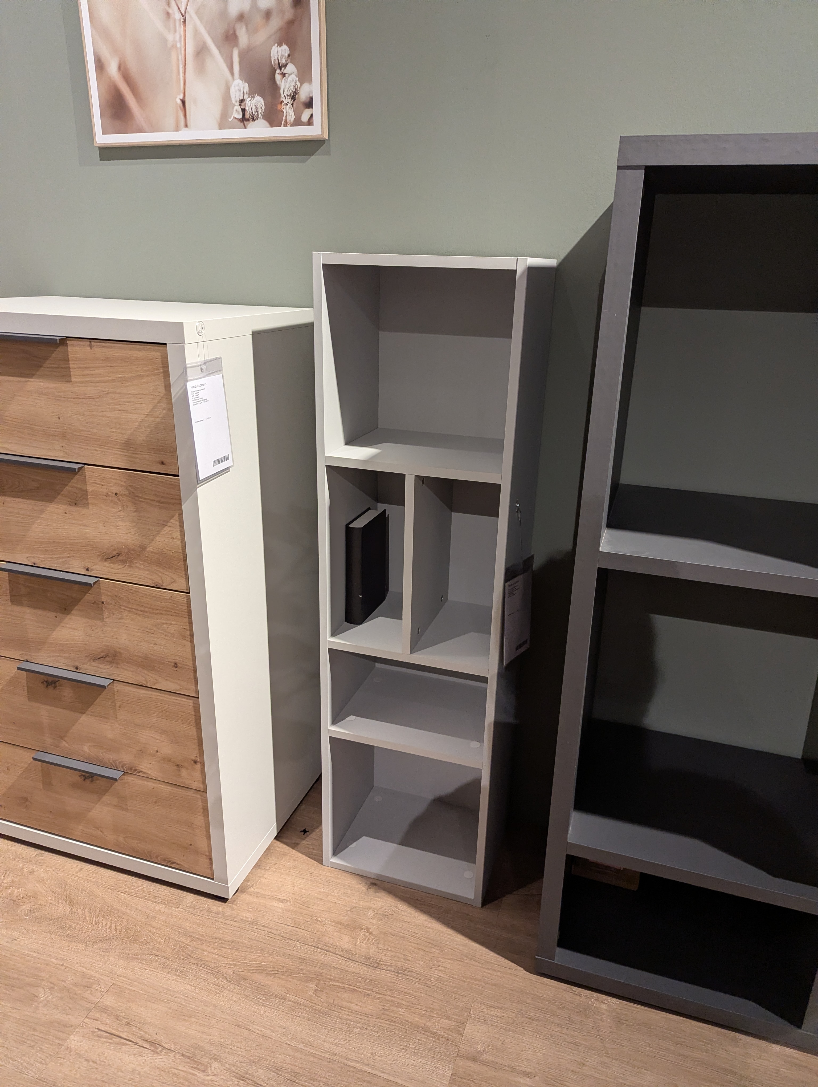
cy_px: 544
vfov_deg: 71.5
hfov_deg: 56.9
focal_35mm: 24
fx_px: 754
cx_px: 409
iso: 753
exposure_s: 1/241
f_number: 1.85
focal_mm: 6.81
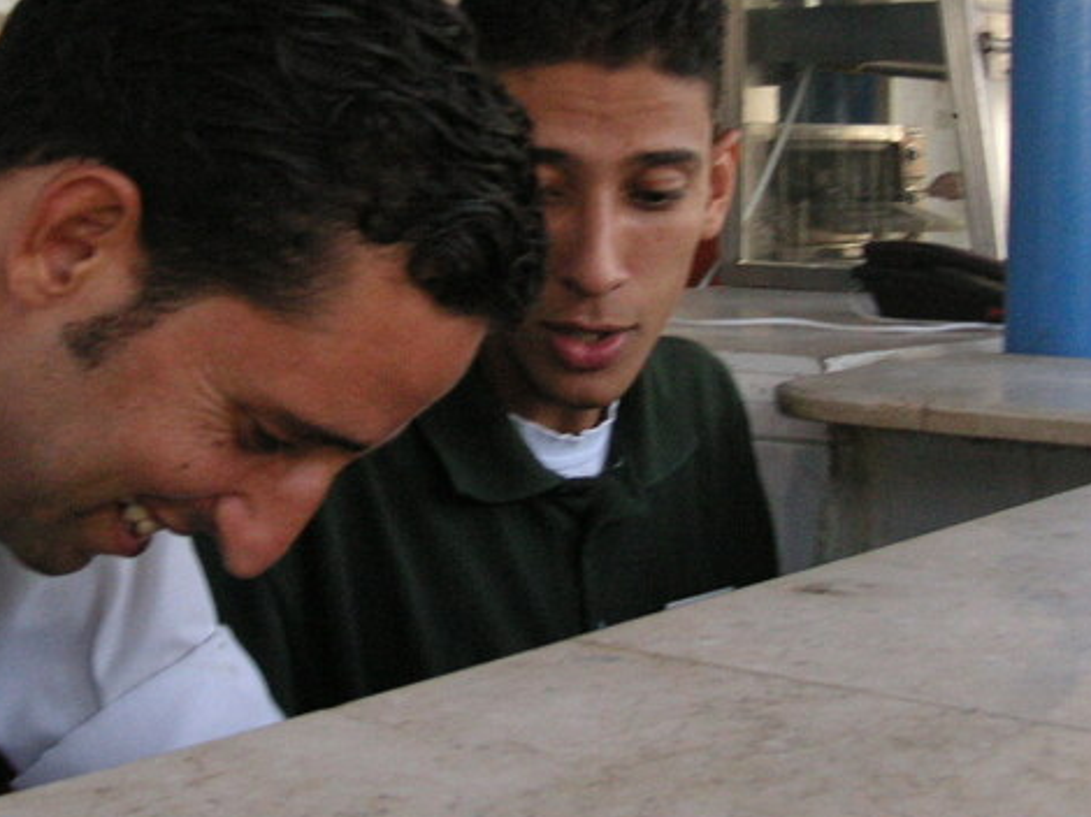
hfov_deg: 30.7
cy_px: 248
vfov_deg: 23.1
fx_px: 1985
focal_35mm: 63
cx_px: 434
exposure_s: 1/45
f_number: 2.8
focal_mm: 6.1
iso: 100
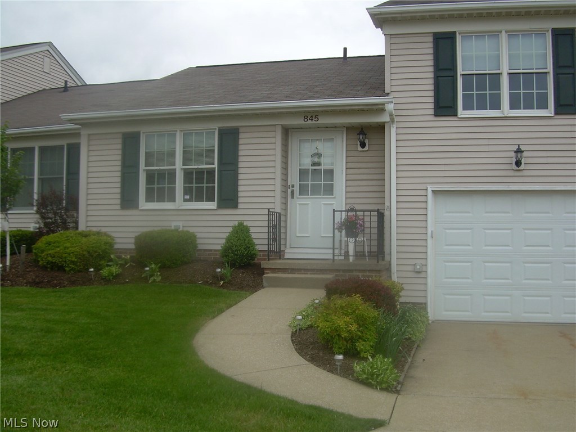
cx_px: 288
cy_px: 216
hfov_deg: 49.0
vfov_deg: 37.7
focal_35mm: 38
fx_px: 632
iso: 50
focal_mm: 6.3
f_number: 4.6
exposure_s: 1/273
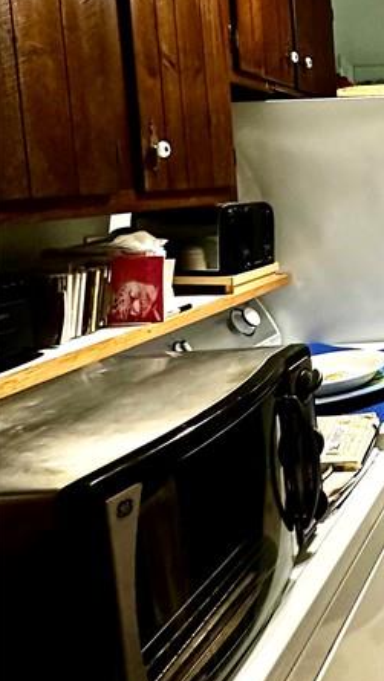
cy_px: 212
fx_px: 633
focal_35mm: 35
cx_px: 581
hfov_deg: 25.2
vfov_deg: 55.1
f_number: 2.2
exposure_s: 1/60
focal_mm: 2.22
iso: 400
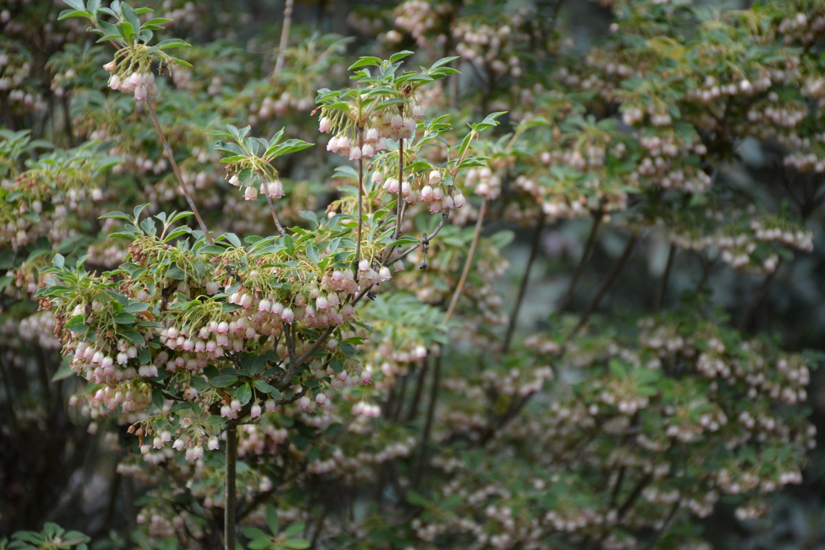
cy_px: 275
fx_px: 2750
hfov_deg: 17.1
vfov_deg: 11.4
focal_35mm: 120
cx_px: 412
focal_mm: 80
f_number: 5.6
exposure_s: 1/125
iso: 250
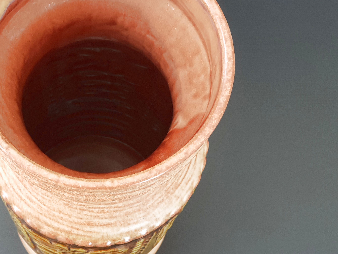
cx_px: 93
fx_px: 762
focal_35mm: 78
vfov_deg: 18.9
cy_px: 109
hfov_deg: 24.8
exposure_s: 1/33
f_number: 2.4
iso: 125
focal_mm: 6
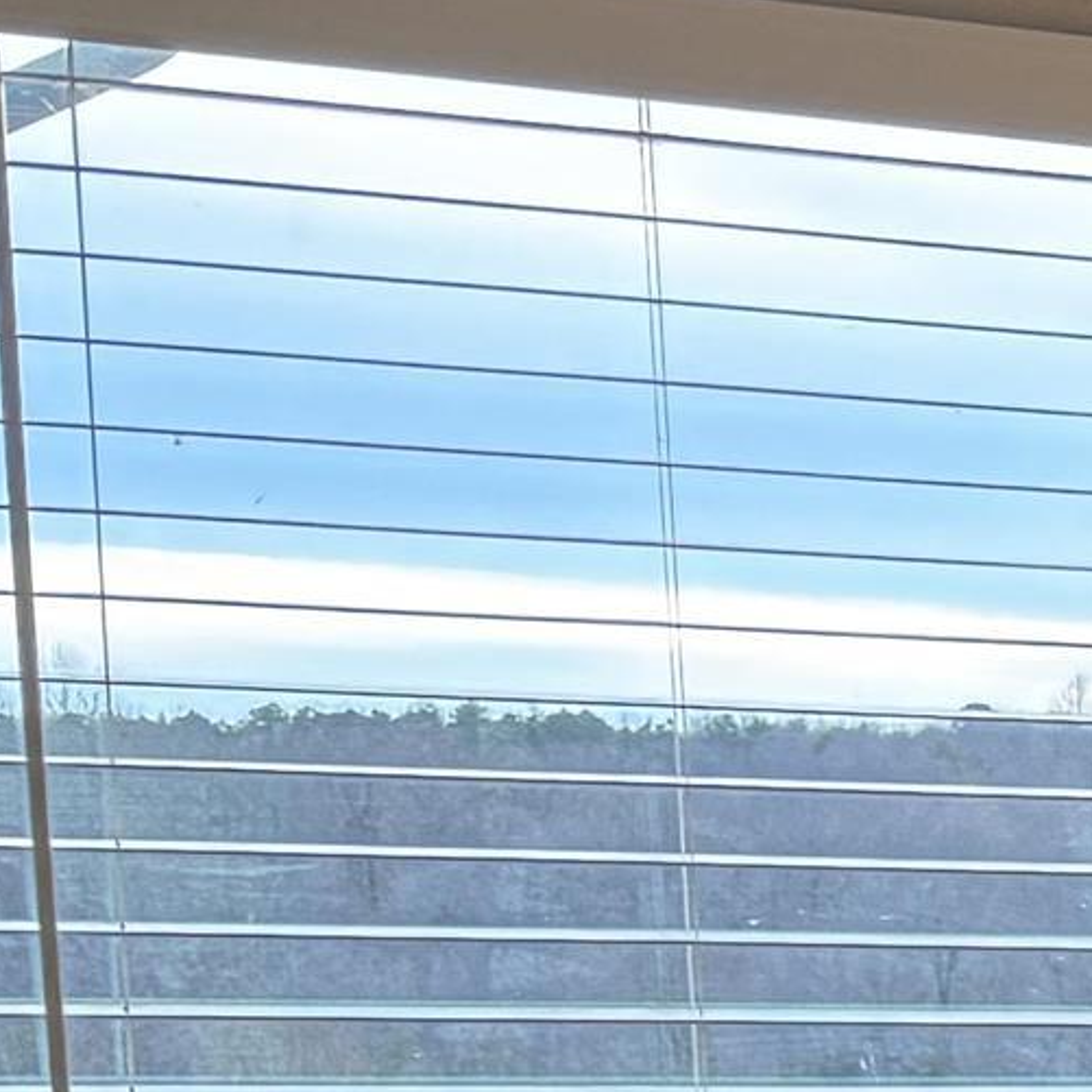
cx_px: 3056
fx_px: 4640
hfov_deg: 10.4
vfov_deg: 12.8
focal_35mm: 130
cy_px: 1619
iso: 125
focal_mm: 6.76
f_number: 1.78
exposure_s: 1/60
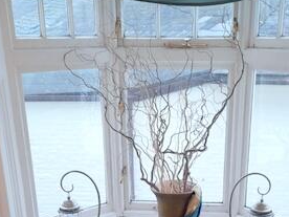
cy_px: 237
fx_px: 484
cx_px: 174
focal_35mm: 58
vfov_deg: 23.7
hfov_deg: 33.1
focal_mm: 4.6
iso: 125
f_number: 2
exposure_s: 1/50
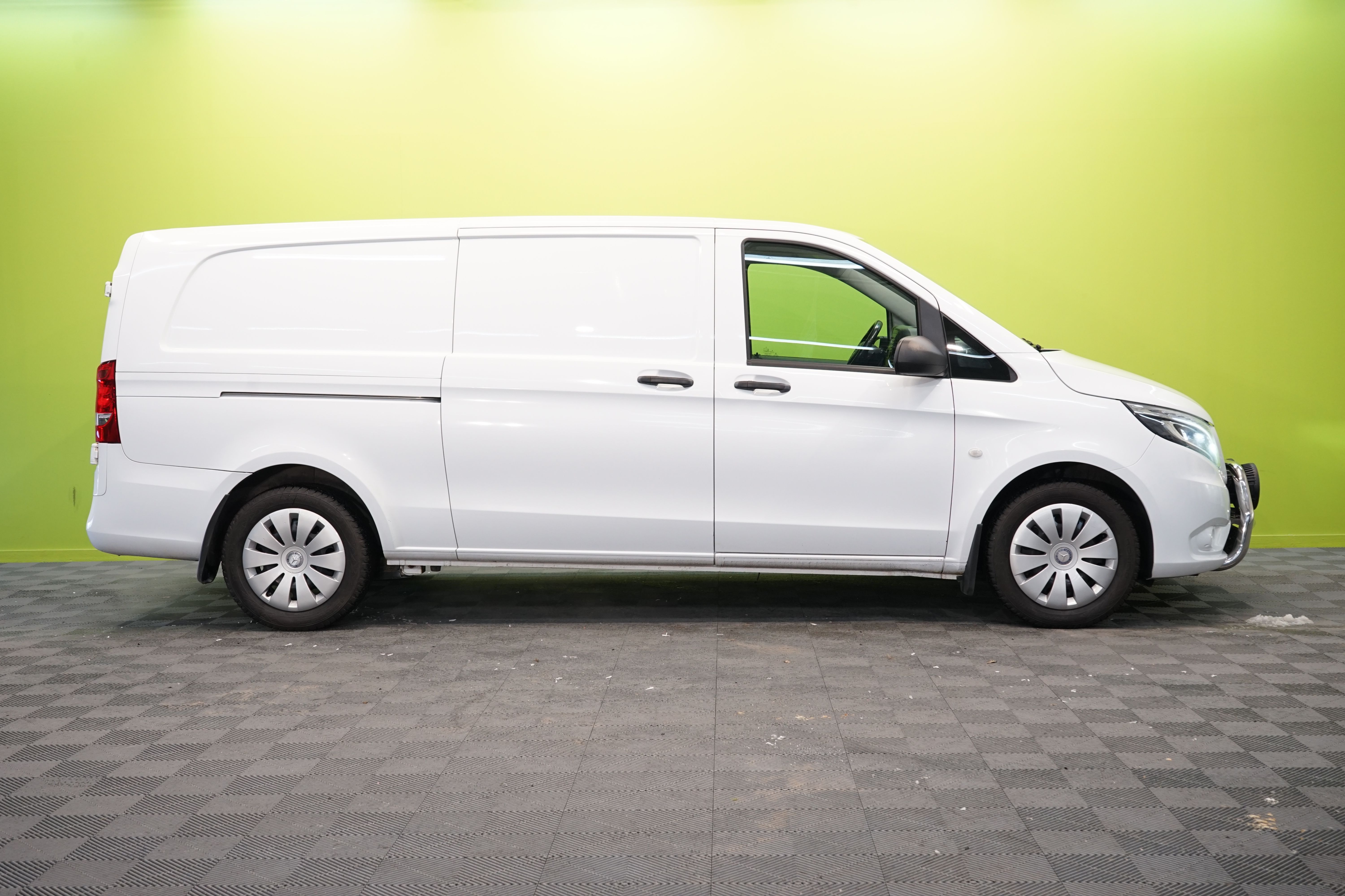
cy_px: 448
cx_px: 672
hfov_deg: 47.4
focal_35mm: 41
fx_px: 1532
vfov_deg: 32.6
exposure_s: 1/25
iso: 800
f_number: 8
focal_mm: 41
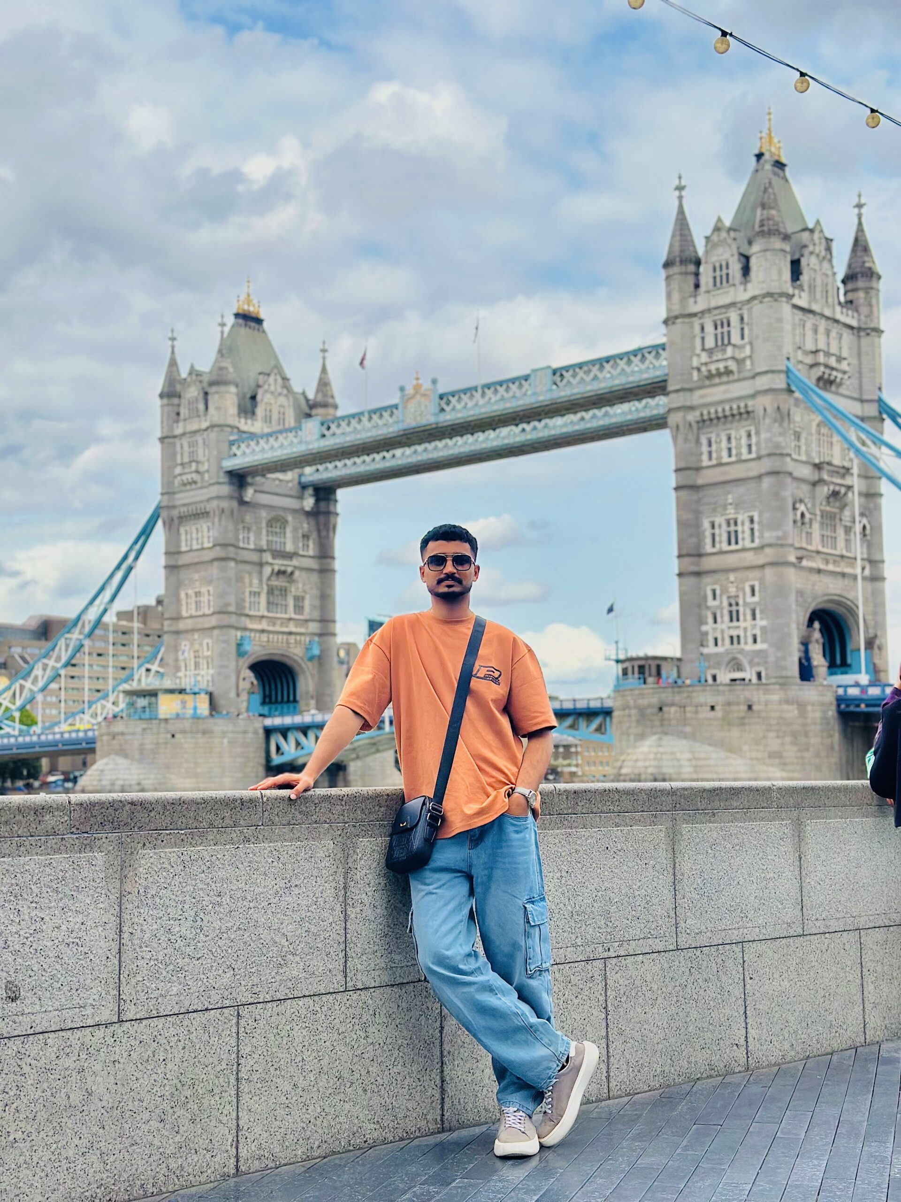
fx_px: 1666
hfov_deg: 30.3
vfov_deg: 39.7
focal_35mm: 48
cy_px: 601
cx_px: 450
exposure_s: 1/5882
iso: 100
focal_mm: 6.86
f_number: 1.78
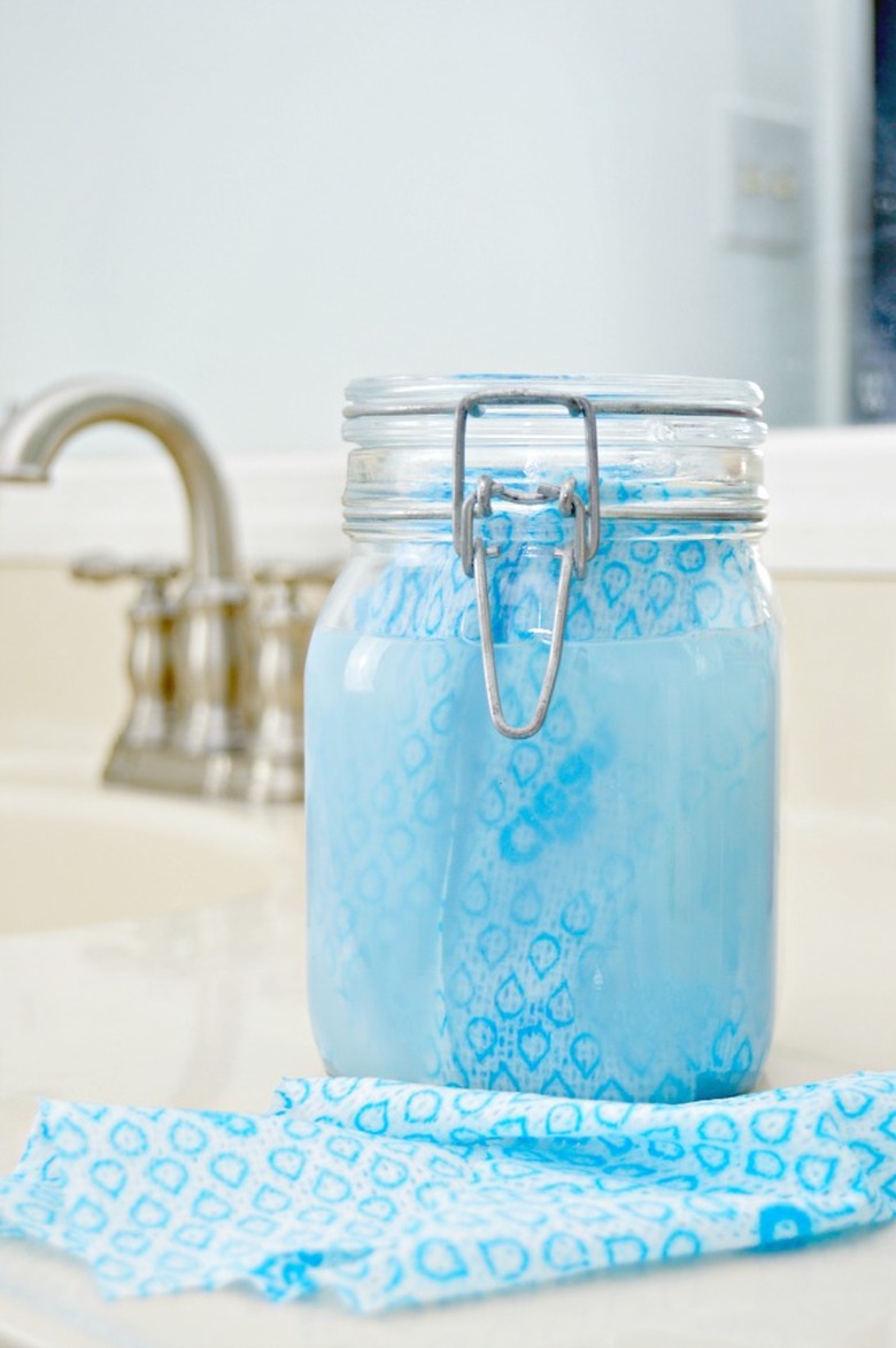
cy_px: 674
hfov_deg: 23.7
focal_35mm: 57
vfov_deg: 35.1
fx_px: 2132
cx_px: 448
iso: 400
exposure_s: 1/125
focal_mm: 38
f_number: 4.8
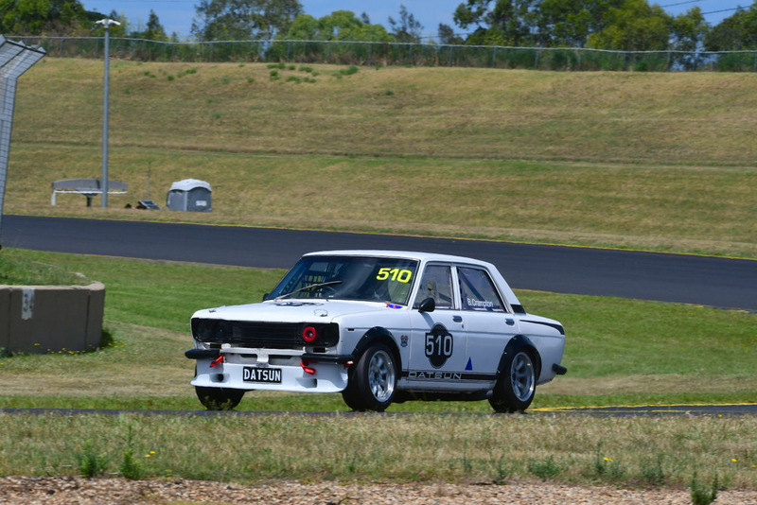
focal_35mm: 300
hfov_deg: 6.9
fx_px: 6310
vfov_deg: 4.6
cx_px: 378
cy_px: 252
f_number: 14
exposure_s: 1/640
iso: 250
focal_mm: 200
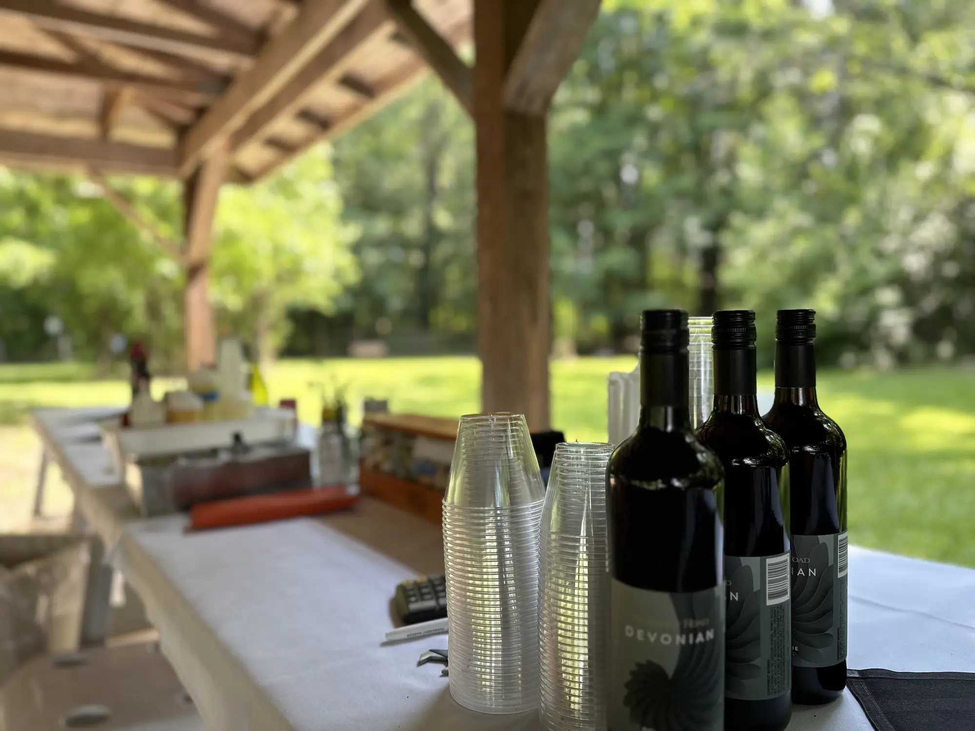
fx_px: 676
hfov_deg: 71.6
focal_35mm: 24
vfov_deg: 56.8
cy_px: 366
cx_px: 488
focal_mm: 6.86
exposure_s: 1/162
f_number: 1.78
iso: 64
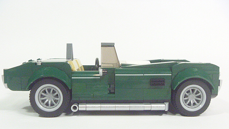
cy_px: 82
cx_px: 113
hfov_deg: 51.6
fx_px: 237
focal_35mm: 39
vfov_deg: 30.3
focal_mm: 6.3
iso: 800
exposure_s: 1/60
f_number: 3.5
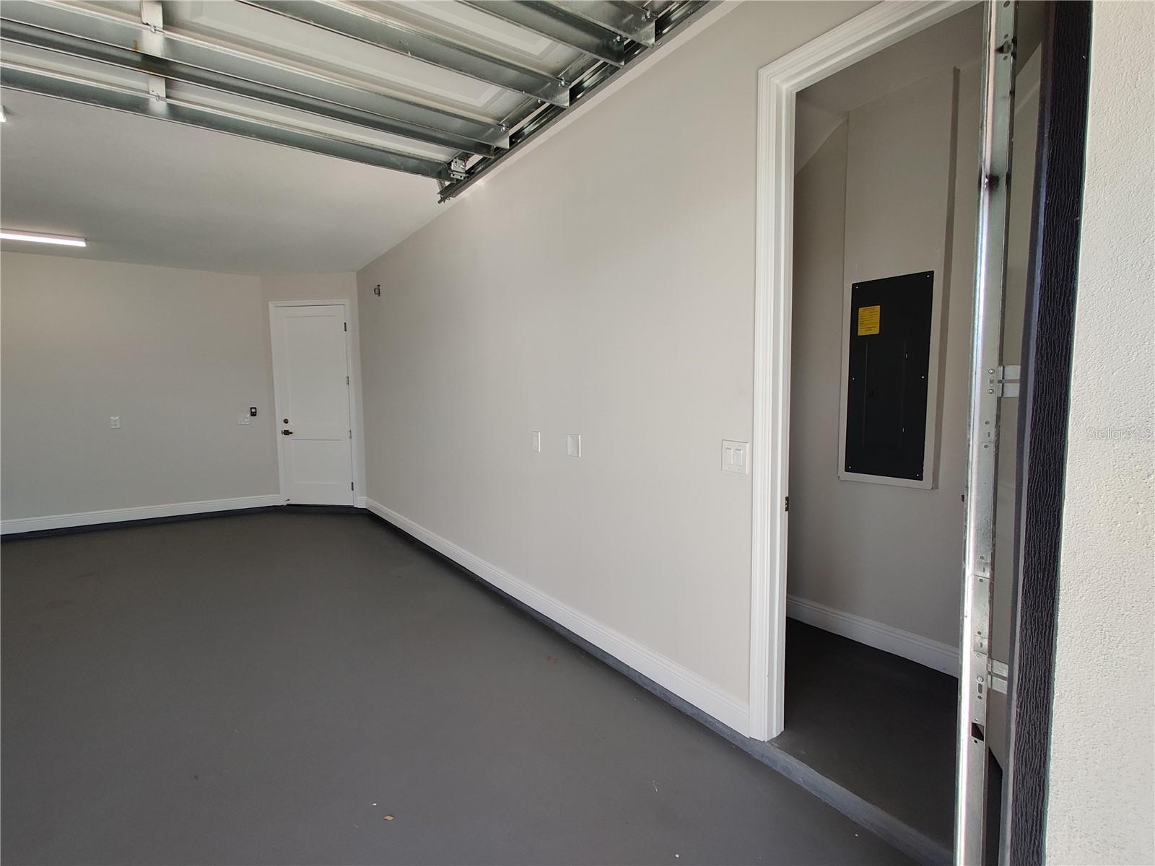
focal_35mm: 13
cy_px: 433
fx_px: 434
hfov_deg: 106.2
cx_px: 578
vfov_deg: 89.9
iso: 100
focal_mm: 2.25
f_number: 2.2
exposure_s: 1/166
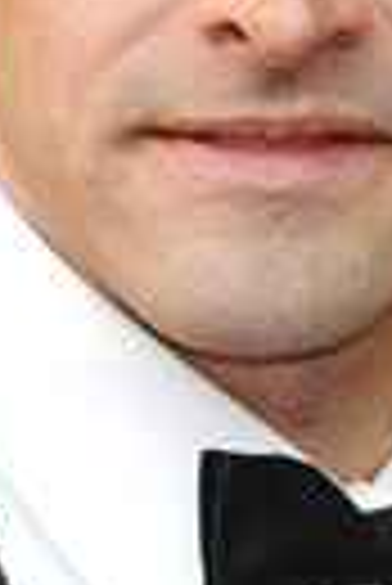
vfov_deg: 3.1
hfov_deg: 2.1
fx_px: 10922
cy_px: 72
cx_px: 255
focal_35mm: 671
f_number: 5.6
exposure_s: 1/250
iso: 320
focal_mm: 145
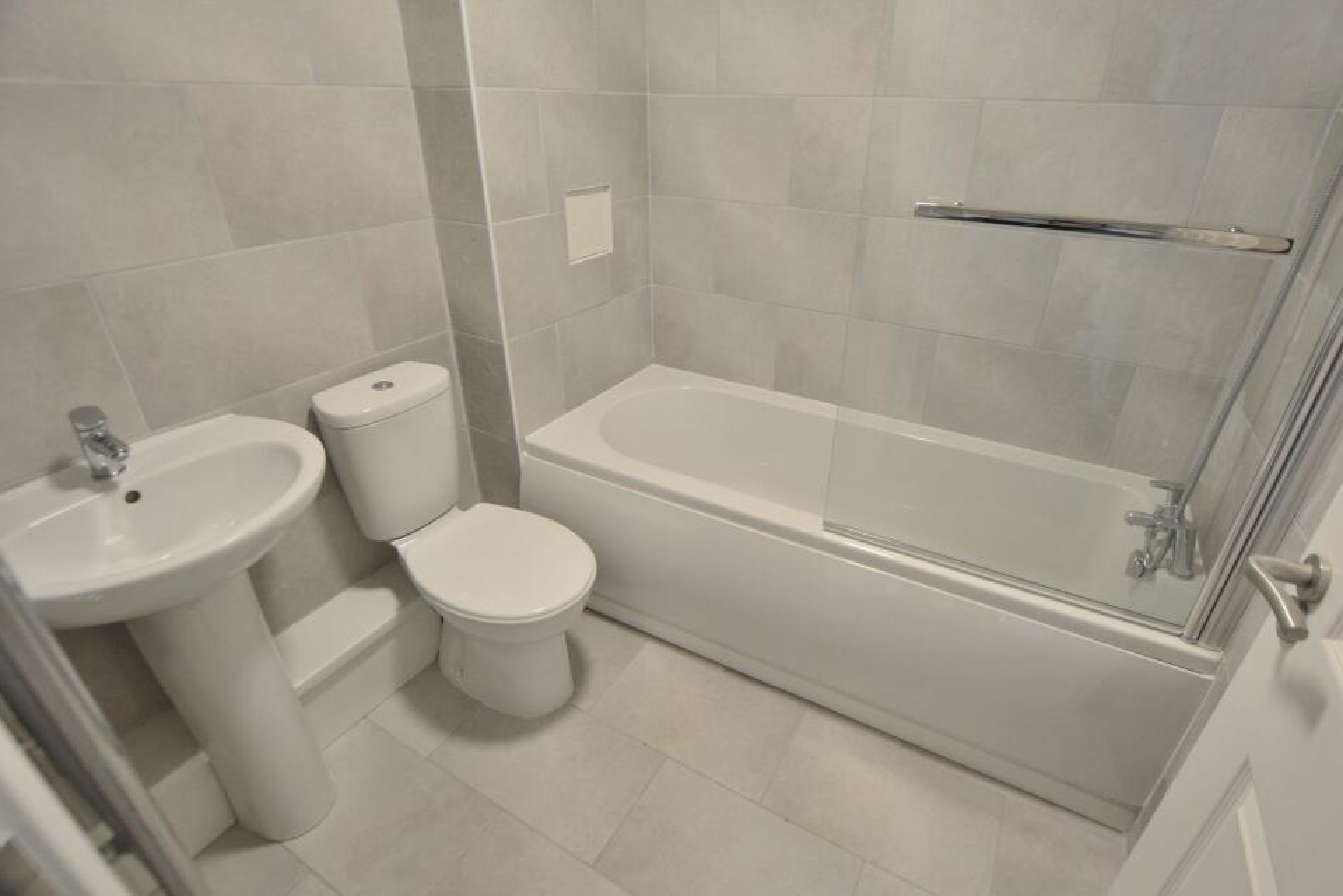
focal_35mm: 16
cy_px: 430
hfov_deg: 96.7
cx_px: 706
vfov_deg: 73.7
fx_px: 597
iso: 640
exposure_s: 1/60
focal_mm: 10
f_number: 4
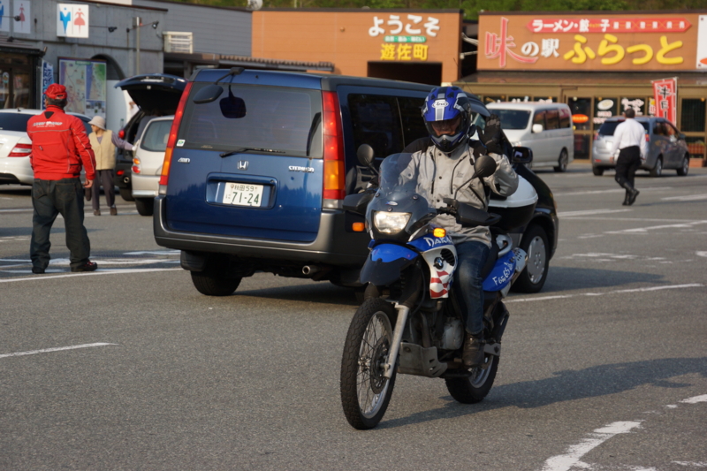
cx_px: 354
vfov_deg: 9.7
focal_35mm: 141
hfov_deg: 14.6
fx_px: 2768
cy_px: 236
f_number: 5.6
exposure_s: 1/2000
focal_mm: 94
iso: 500
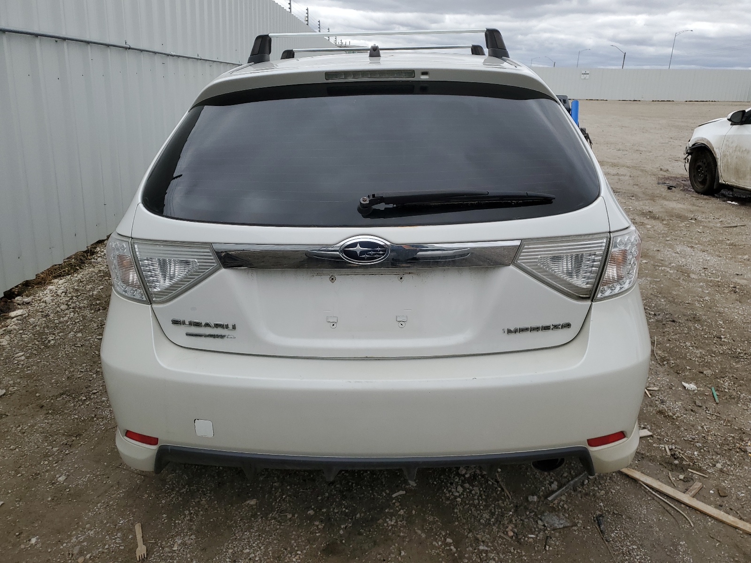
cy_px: 282
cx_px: 376
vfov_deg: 53.1
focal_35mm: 26
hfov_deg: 67.3
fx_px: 564
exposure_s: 1/2500
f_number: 1.5
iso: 50
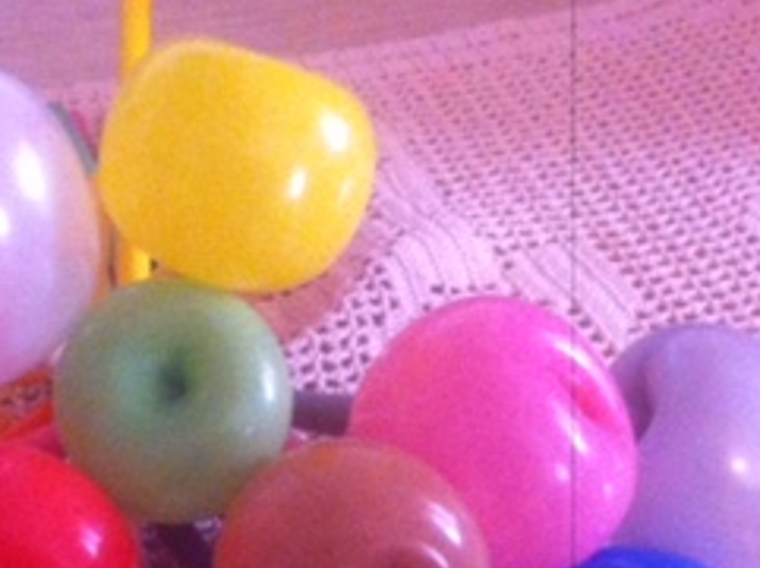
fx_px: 2039
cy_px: 499
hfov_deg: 20.9
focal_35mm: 93
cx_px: 170
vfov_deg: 15.7
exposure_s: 1/15
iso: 500
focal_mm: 3.85
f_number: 2.8
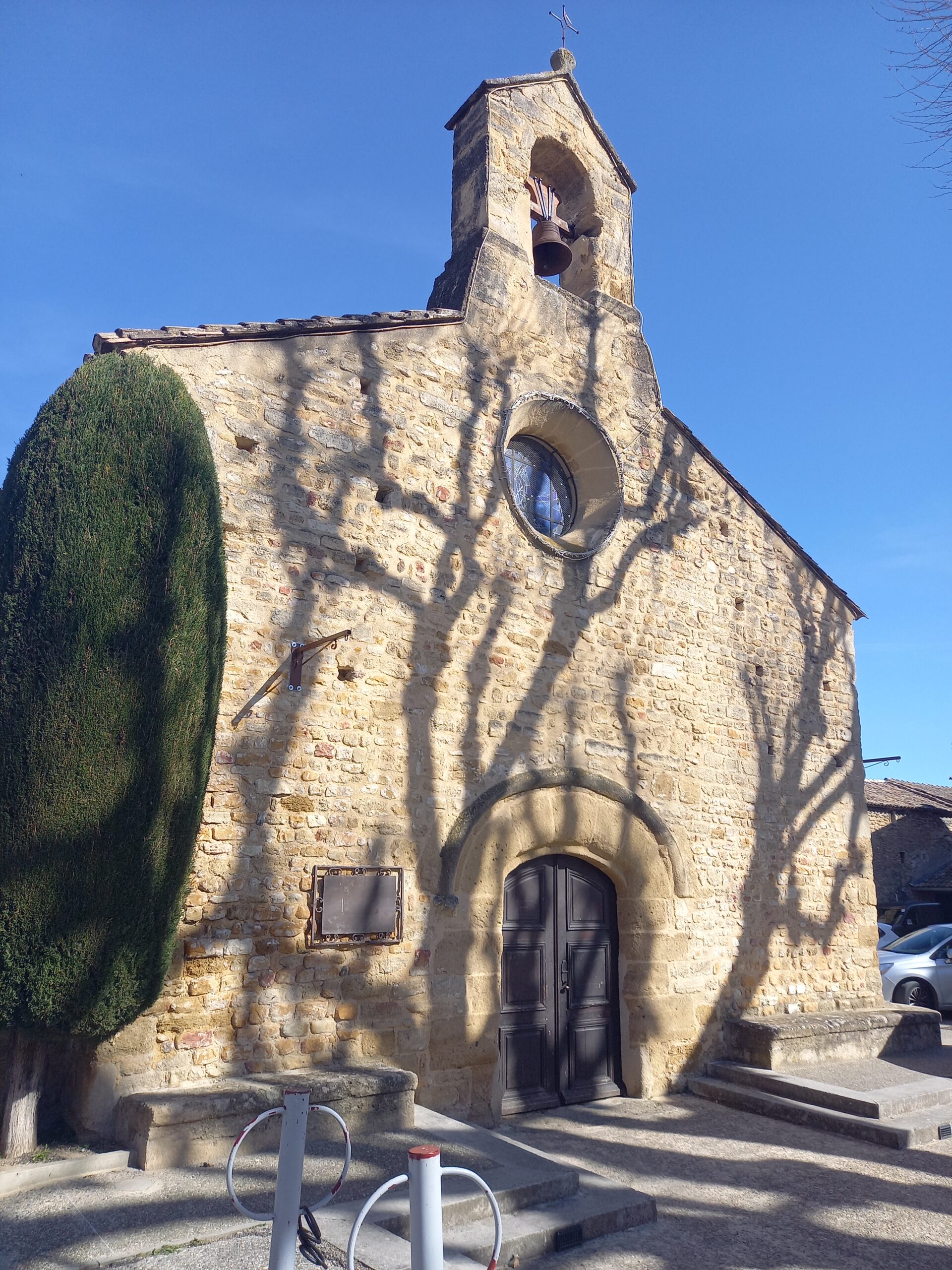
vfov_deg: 69.4
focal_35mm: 25
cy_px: 635
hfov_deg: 54.9
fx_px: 917
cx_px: 476
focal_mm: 4.65
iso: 50
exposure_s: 1/646
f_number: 1.8
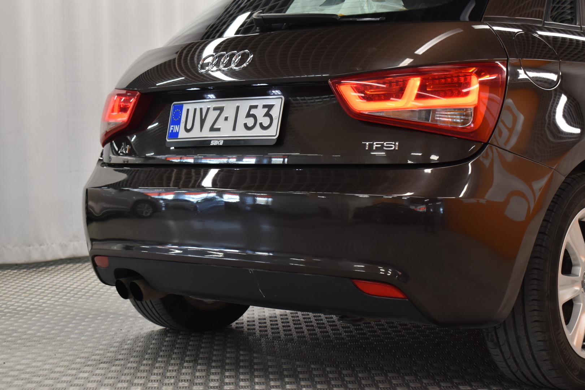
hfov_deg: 33.4
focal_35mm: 60
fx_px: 975
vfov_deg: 22.6
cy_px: 195
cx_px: 292
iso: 400
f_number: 6.3
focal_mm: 40
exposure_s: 1/13
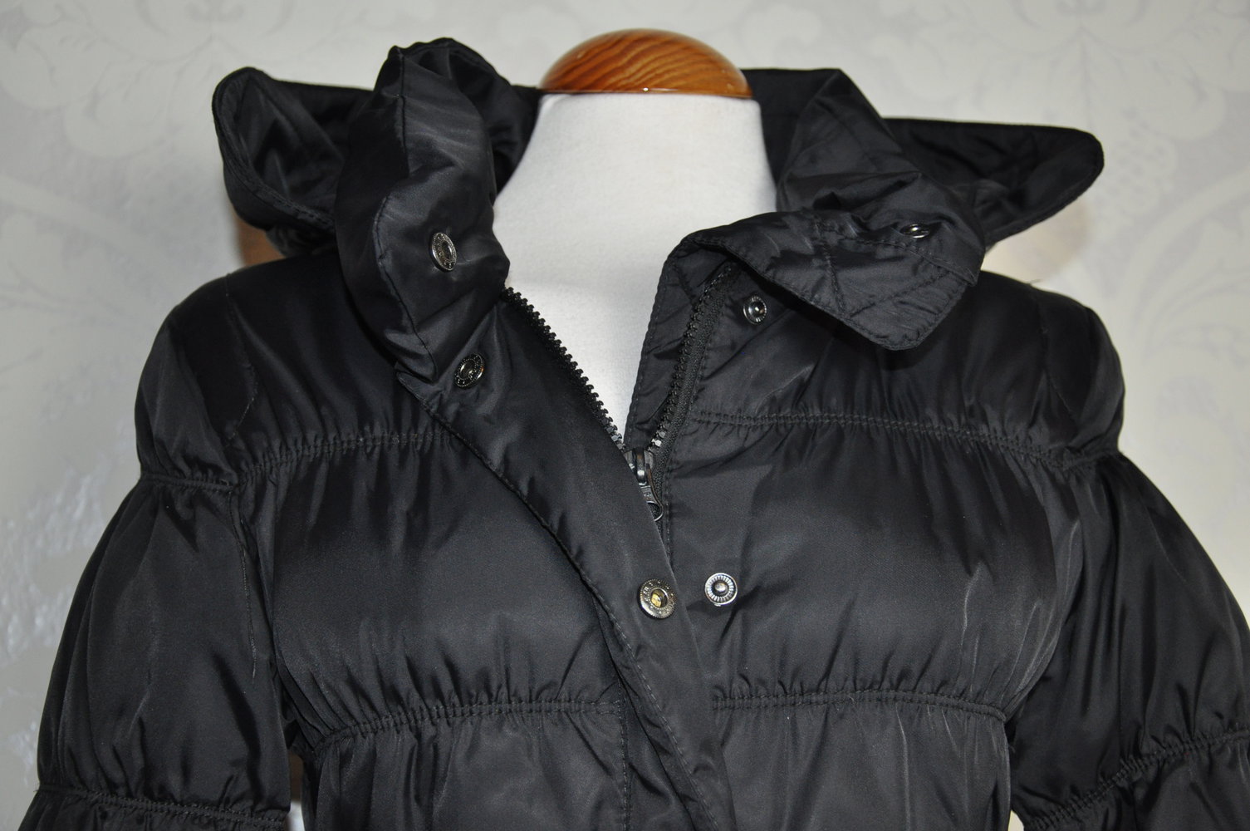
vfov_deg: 25.7
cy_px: 416
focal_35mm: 52
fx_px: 1821
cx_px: 625
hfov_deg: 37.9
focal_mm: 35
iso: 800
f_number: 4.5
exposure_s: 1/60
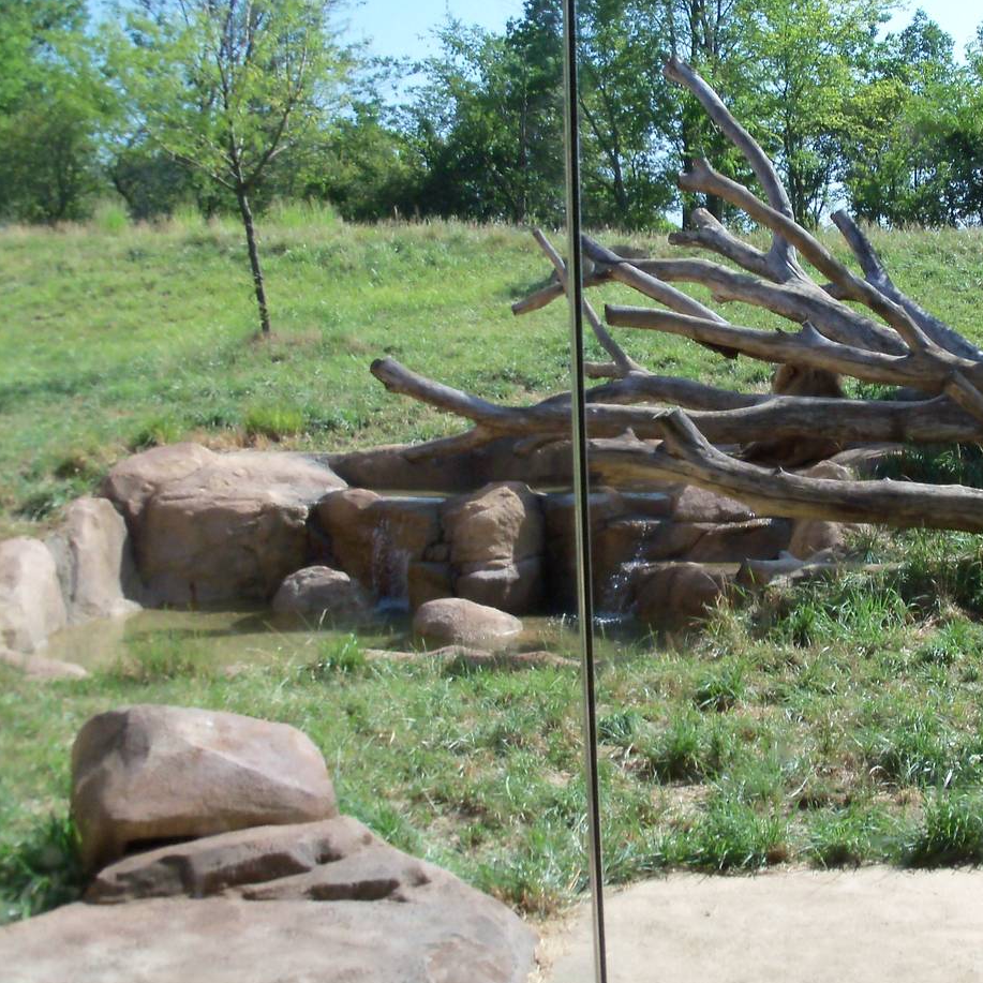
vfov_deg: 31.6
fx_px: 1735
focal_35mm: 54
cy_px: 467
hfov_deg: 30.9
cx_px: 769
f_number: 3
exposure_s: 1/640
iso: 80
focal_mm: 6.3
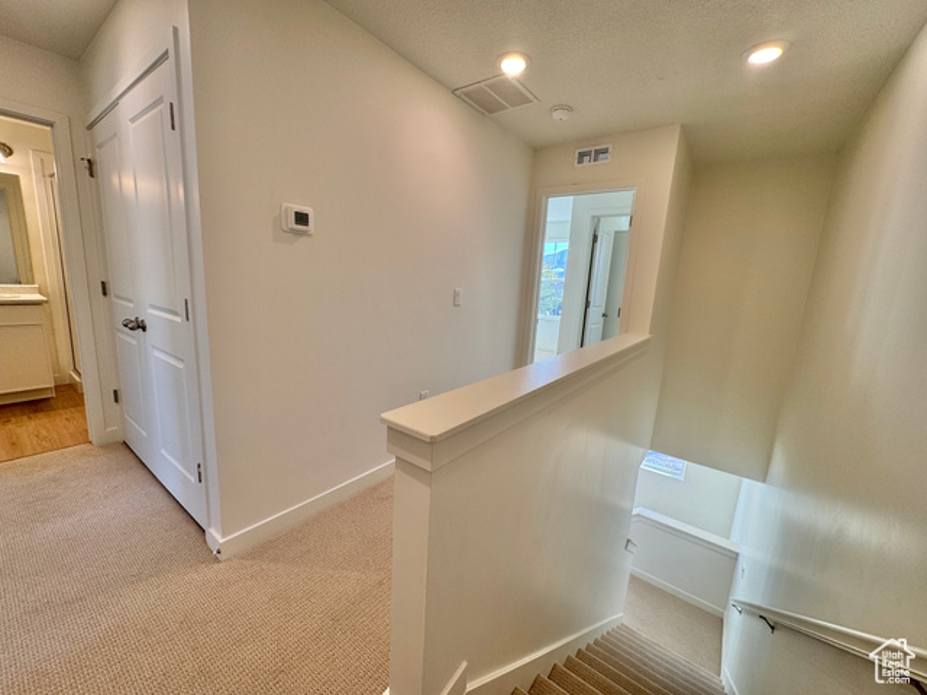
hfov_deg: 102.1
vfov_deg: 85.7
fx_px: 375
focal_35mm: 14
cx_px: 464
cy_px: 348
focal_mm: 2.22
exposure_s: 1/120
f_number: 2.2
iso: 64
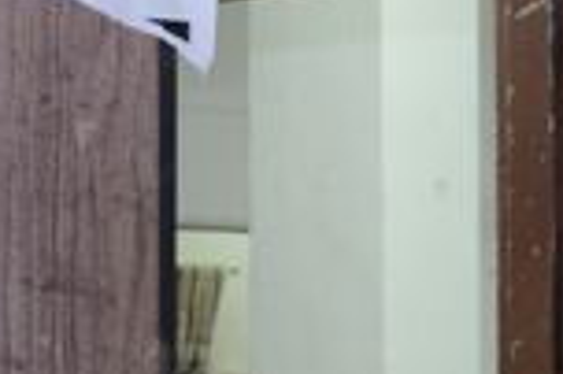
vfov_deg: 7.2
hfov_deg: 10.5
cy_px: 315
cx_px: -256
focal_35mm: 189
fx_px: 2953
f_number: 5.6
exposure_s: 1/60
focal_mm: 24
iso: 2000
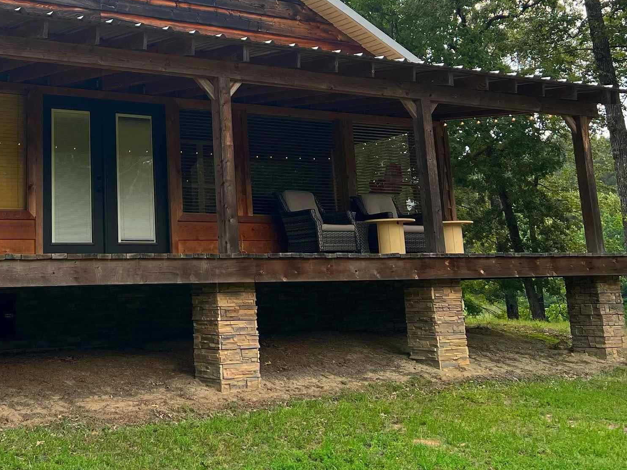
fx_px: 978
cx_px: 132
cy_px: 43
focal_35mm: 54
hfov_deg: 34.5
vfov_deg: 26.1
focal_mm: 5.7
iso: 50
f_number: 1.5
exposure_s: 1/352
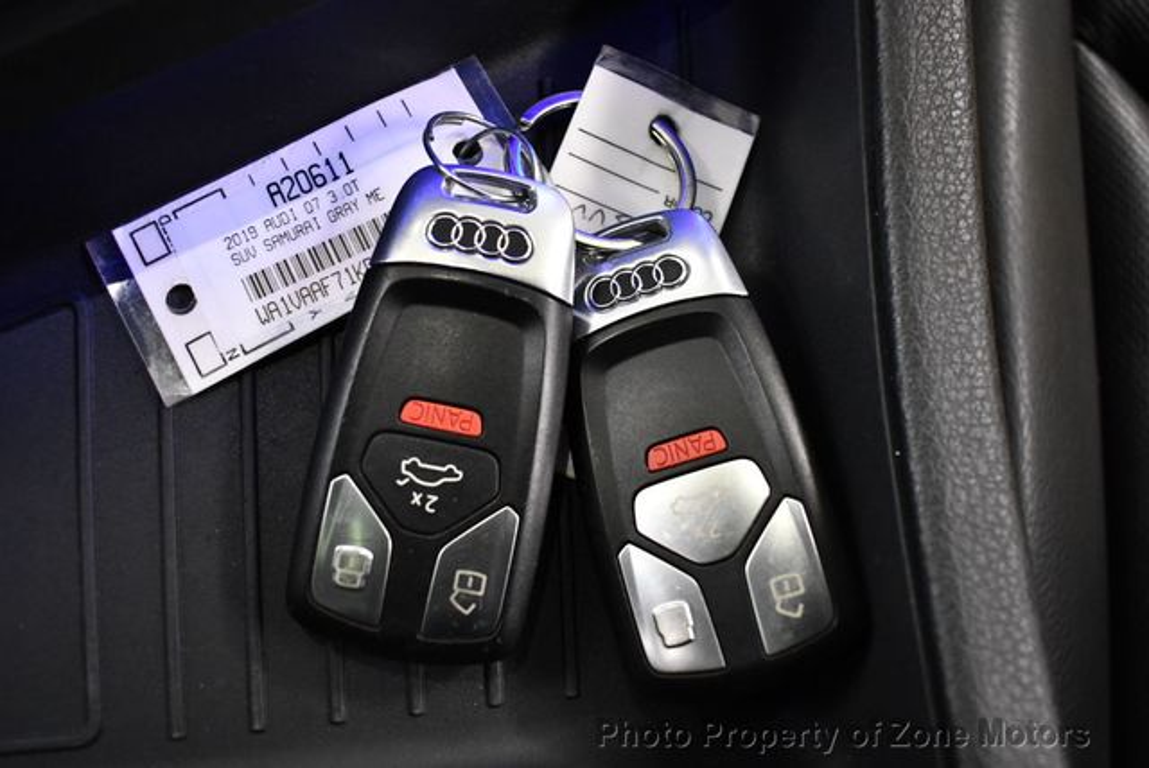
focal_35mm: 36
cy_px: 384
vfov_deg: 36.9
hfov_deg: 53.1
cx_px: 574
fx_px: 1150
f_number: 3.5
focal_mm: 18
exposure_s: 1/125
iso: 1800
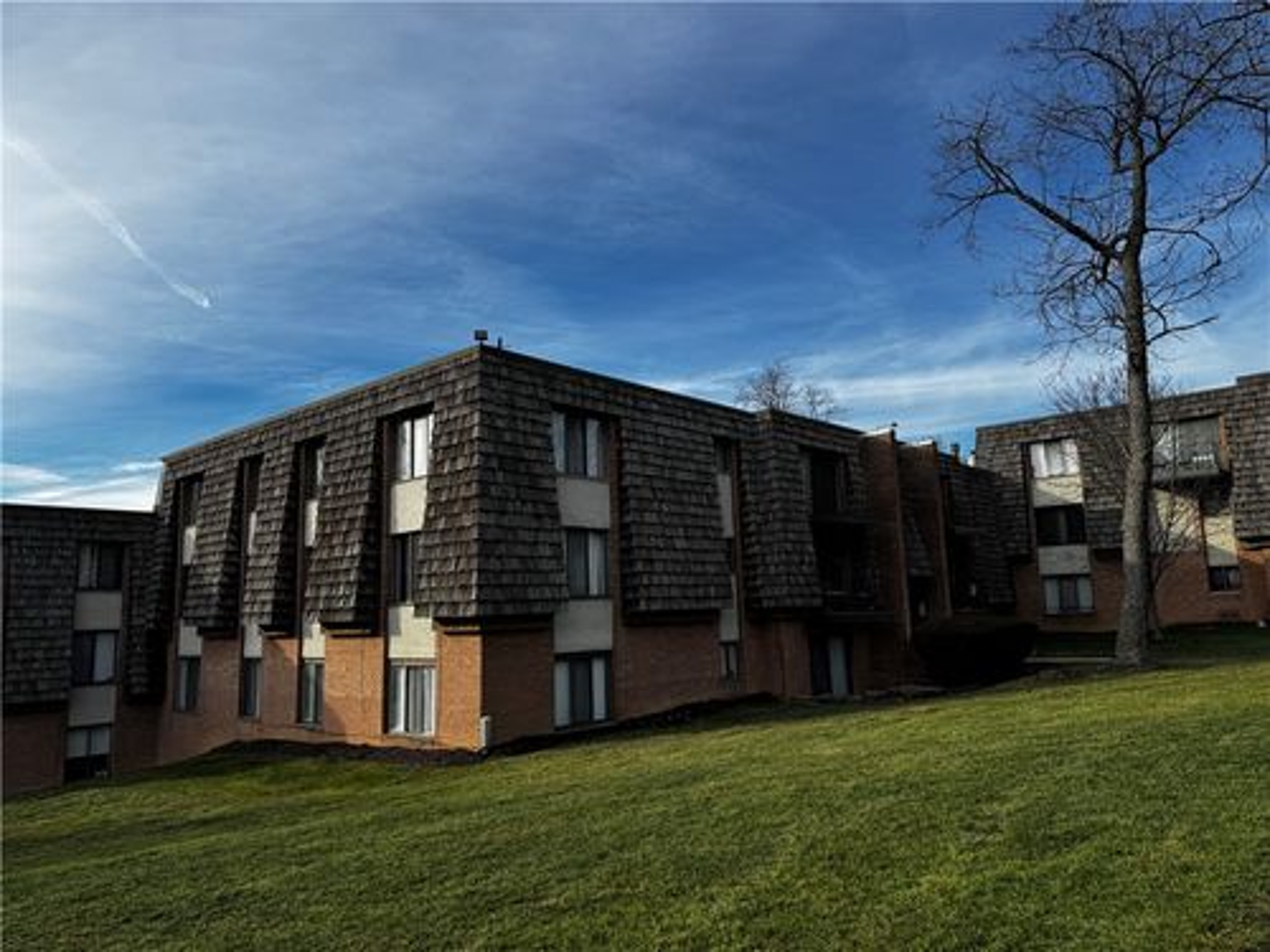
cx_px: 635
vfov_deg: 56.8
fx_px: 881
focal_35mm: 24
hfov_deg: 71.6
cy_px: 476
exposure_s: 1/2833
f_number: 1.78
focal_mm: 6.76
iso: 80
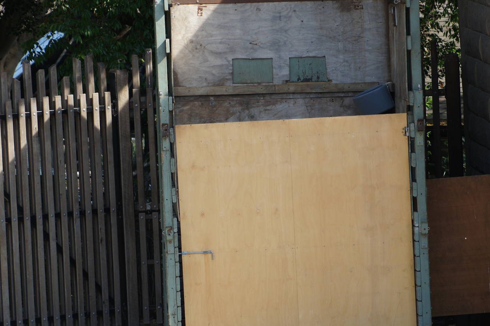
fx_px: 3863
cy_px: 200
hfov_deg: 7.3
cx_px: 275
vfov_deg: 4.8
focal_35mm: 284
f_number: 5.6
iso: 200
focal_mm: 150
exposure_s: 1/250
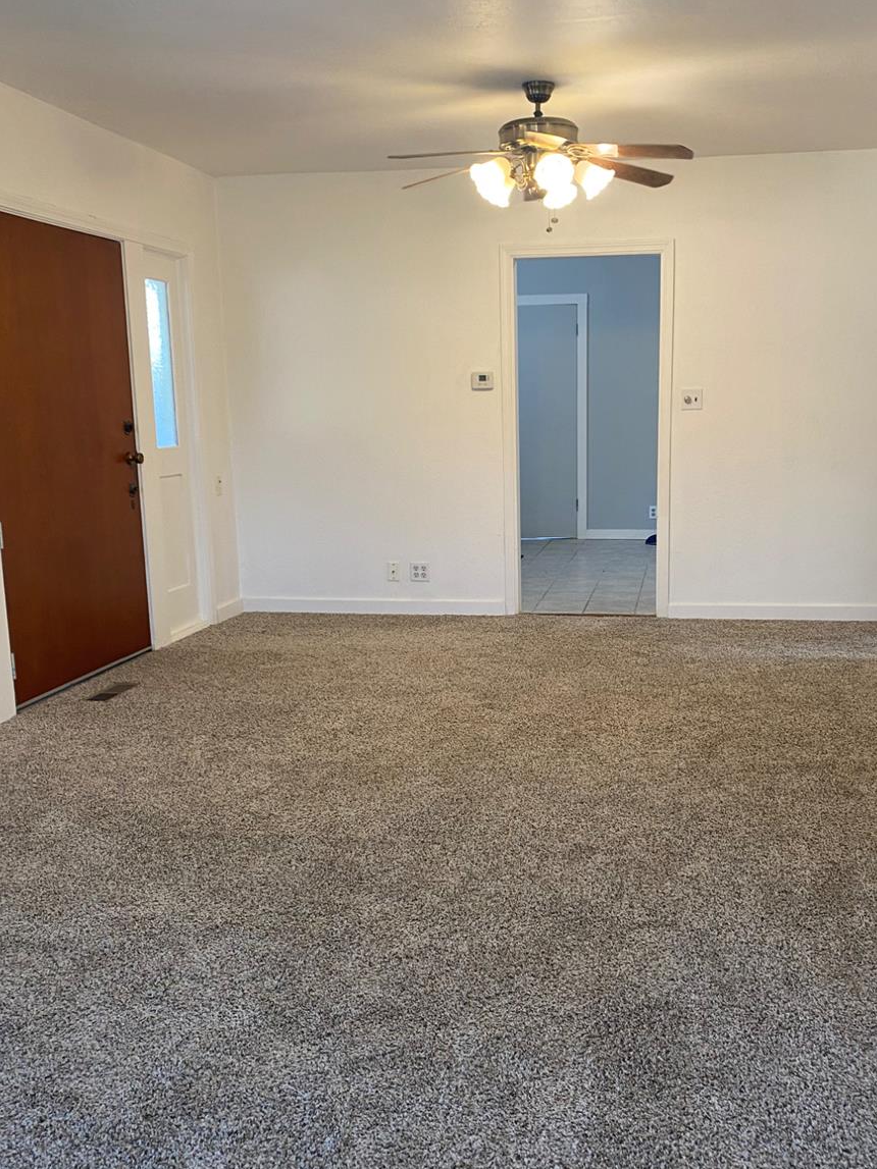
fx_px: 1149
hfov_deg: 41.6
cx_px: 524
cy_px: 633
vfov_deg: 53.9
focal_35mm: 34
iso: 80
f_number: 1.8
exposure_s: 1/60
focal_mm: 4.25
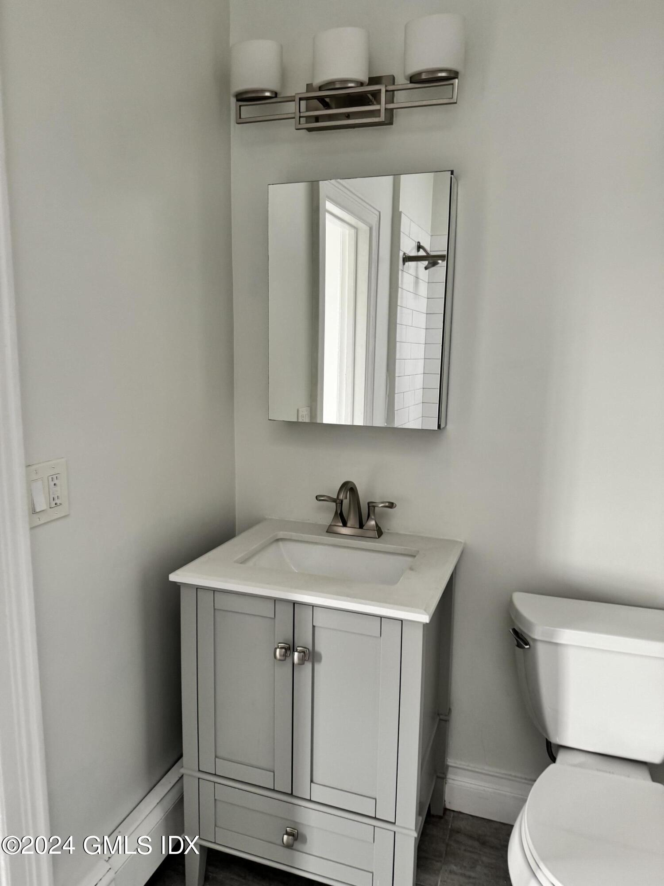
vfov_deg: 71.6
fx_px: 614
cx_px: 332
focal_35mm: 24
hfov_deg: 56.8
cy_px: 443
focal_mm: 6.76
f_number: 1.78
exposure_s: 1/48
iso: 160
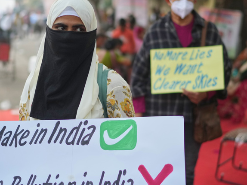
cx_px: 98
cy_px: 87
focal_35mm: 60
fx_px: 428
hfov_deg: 32.1
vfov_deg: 24.4
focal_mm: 35
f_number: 1.4
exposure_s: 1/3200
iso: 800
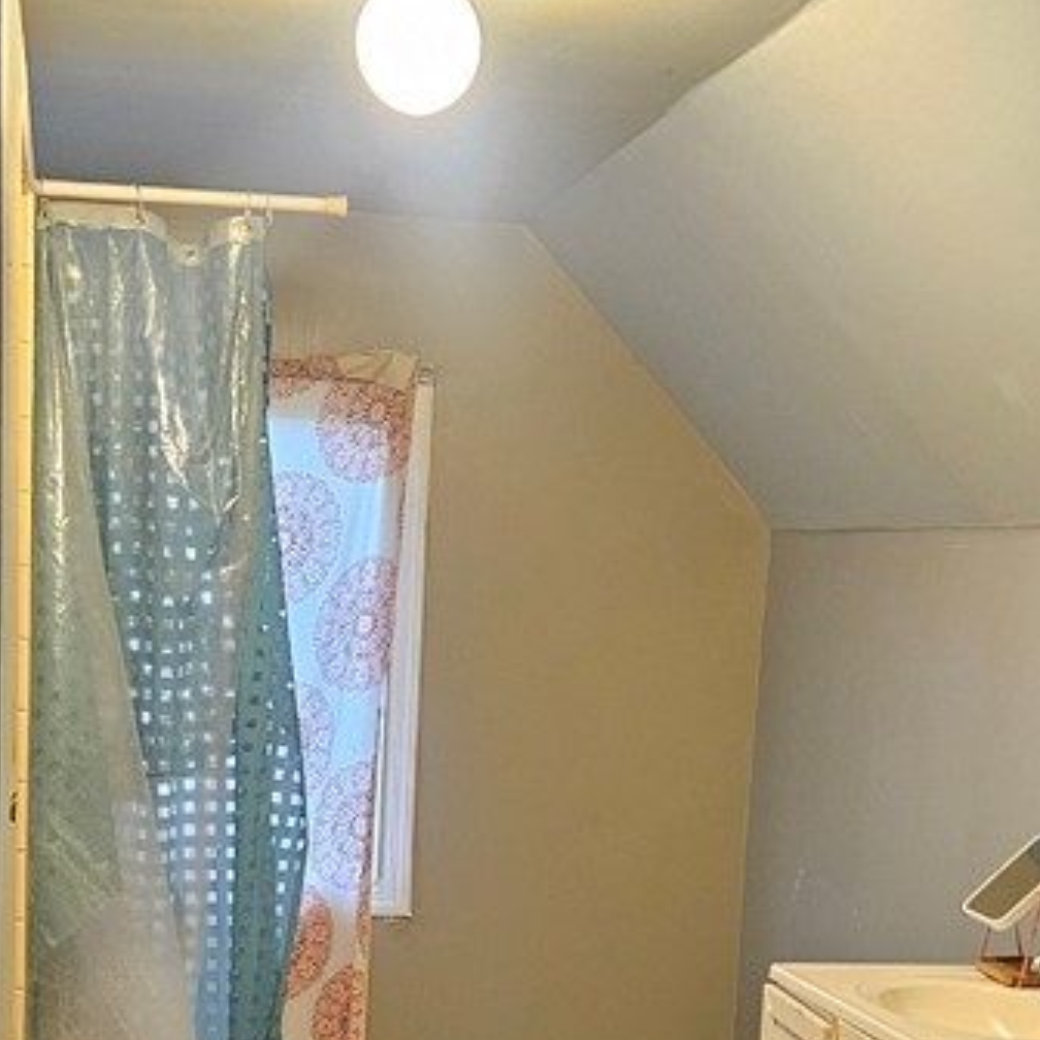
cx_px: 498
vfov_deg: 26.8
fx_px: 2107
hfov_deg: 27.7
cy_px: 932
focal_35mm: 62
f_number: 1.8
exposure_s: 1/60
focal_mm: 5.4
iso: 640
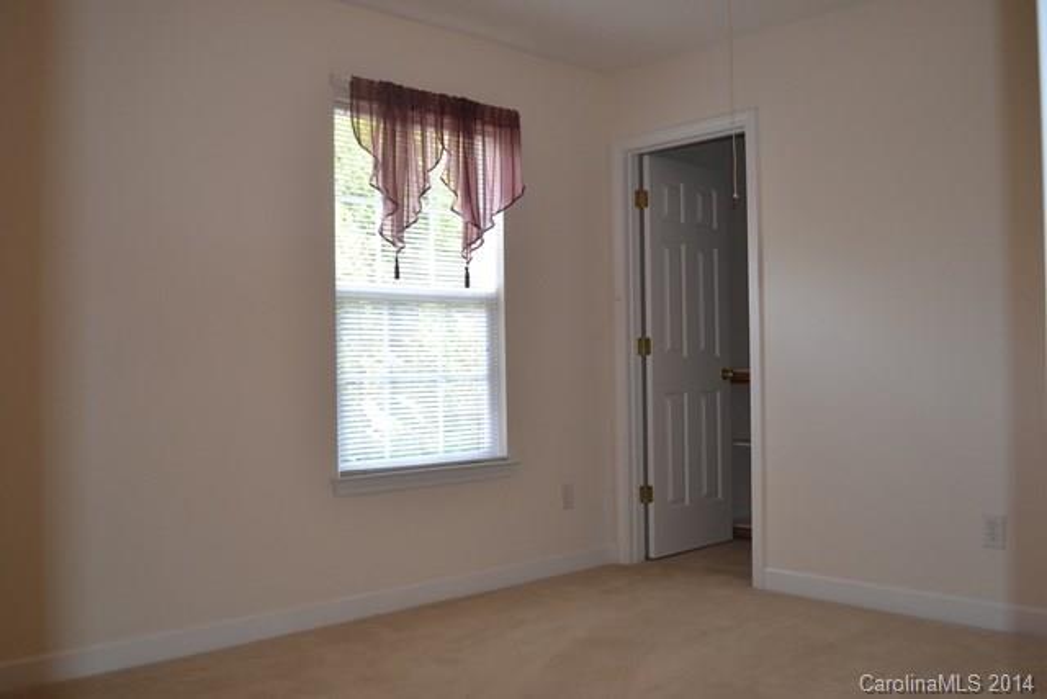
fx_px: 960
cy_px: 350
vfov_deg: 40.0
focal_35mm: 33
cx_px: 524
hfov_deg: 57.2
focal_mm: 22
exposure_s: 1/60
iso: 400
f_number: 3.8
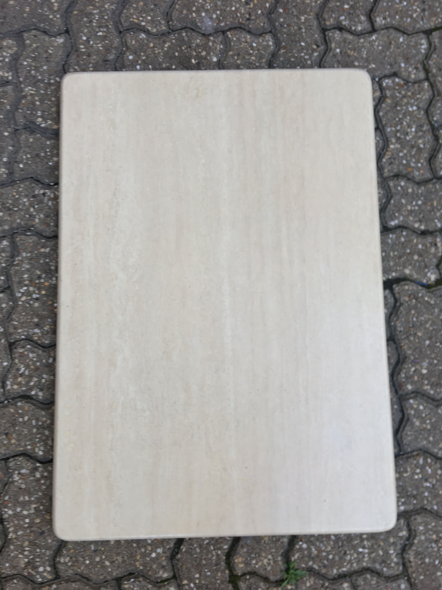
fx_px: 494
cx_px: 221
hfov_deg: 48.2
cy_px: 295
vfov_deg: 61.7
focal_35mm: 29
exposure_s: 1/101
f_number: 2.2
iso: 25
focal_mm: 4.15
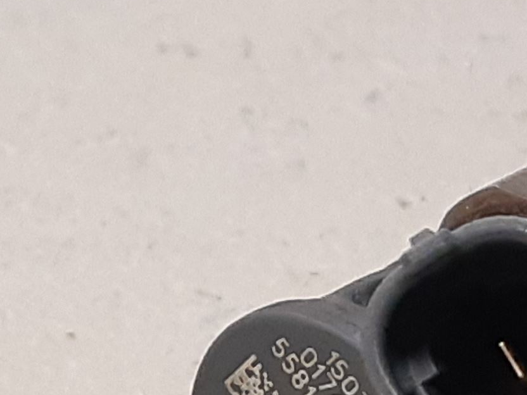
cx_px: 441
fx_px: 974
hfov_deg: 29.4
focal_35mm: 64
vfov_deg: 22.2
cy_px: 386
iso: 200
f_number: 1.7
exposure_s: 1/50
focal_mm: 3.93
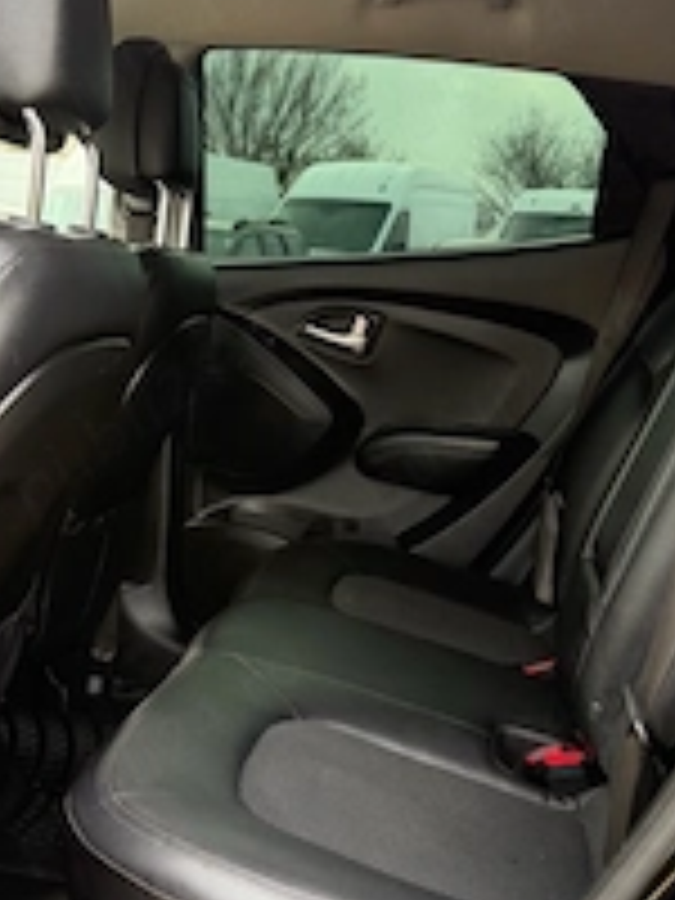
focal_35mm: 48
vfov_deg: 39.7
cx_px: 248
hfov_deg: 30.1
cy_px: 459
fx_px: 1248
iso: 200
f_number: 1.78
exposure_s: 1/175
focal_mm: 6.76
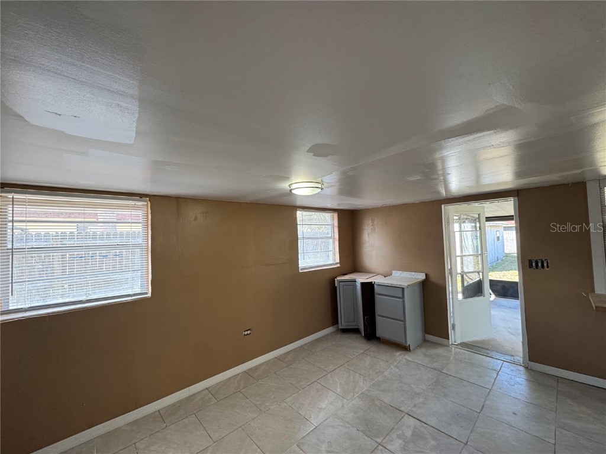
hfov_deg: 102.1
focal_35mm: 14
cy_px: 227
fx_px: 245
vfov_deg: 85.7
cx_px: 303
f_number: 2.2
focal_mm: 2.22
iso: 250
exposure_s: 1/120
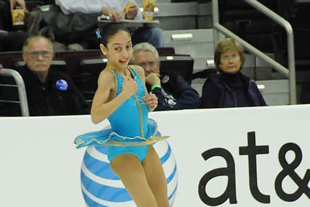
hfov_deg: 4.4
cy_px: 166
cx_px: 145
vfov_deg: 2.9
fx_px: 4064
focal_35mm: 472
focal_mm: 170
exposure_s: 1/800
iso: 3200
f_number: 5.6
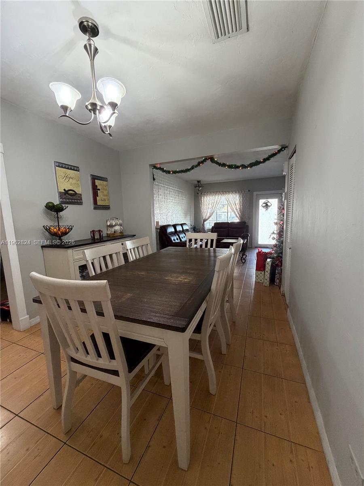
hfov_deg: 85.7
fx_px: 196
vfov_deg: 102.1
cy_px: 243
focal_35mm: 14
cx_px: 182
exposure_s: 1/60
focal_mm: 2.22
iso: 320
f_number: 2.2
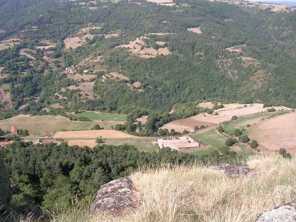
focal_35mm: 35
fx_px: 299
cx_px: 148
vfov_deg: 40.7
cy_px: 111
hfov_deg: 52.6
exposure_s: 1/262
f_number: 4.8
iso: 50
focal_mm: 5.4
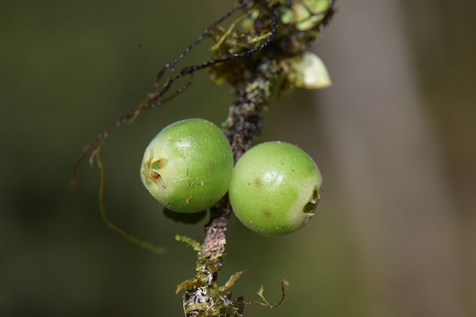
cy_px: 158
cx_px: 238
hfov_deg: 19.5
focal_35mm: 105
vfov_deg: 13.0
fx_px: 1388
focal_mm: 105
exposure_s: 1/125
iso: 100
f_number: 16
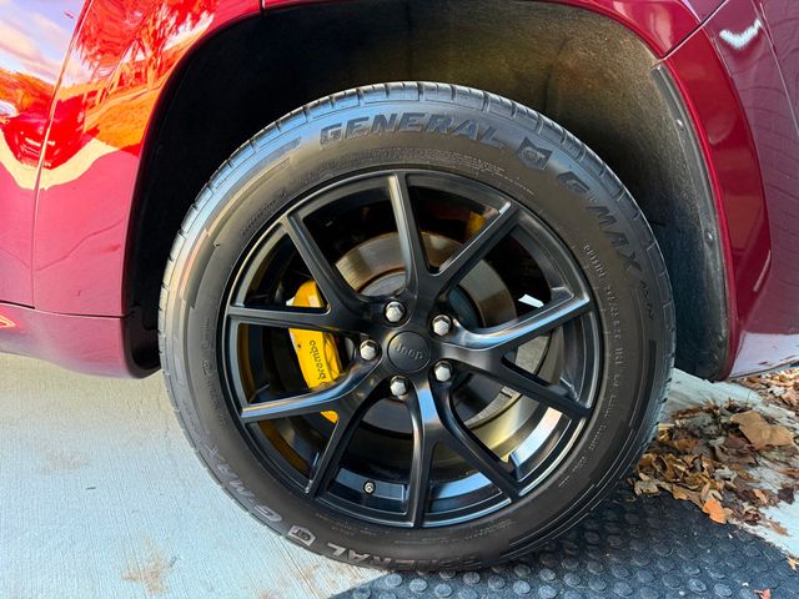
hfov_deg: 71.6
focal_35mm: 24
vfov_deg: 56.8
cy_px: 300
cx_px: 400
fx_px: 554
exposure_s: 1/83
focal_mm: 6.76
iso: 200
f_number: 1.78
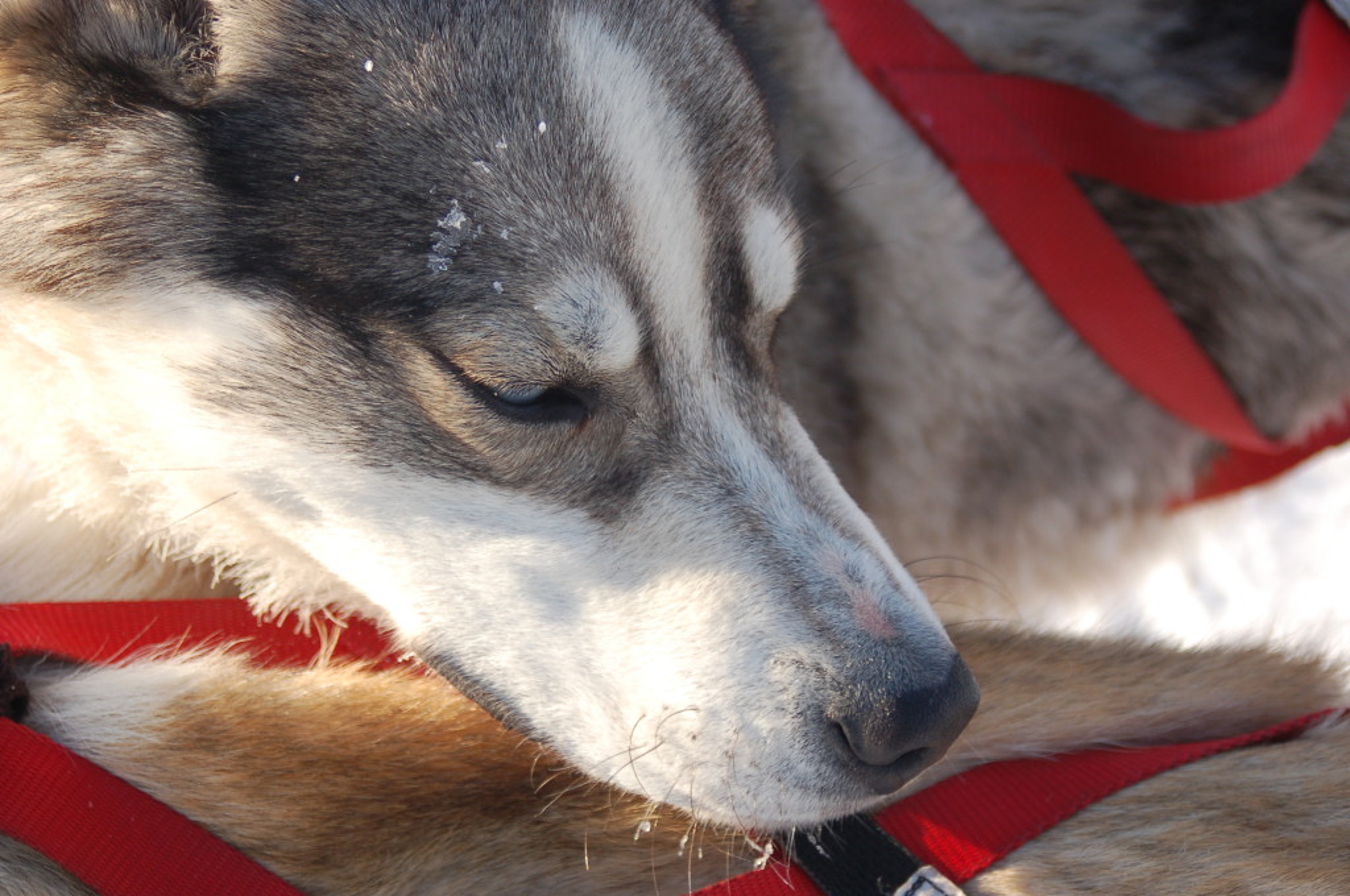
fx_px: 3932
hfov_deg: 19.5
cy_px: 448
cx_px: 675
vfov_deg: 13.0
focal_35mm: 105
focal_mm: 70
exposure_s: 1/500
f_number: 5.6
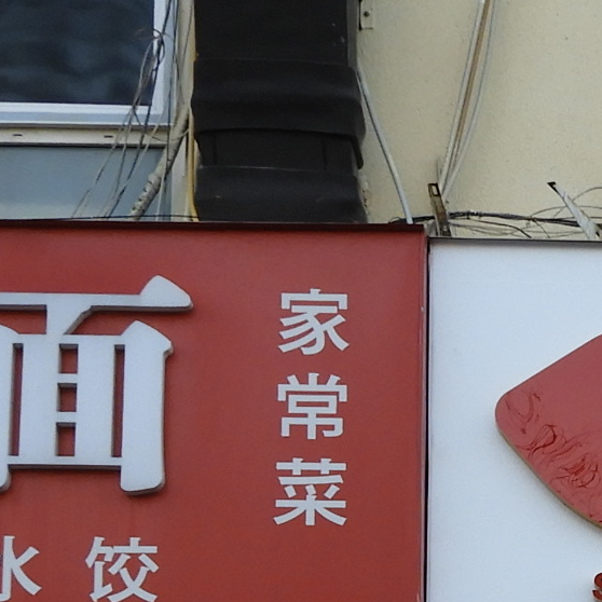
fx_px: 2440
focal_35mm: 124
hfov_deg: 13.5
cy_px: 690
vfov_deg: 13.7
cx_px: 809
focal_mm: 4.3
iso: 100
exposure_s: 1/125
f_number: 3.3
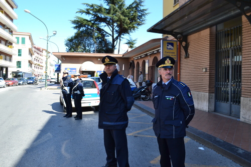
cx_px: 126
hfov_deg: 67.4
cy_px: 84
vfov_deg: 47.9
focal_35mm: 27
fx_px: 188
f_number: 10
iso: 400
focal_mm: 18
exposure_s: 1/200
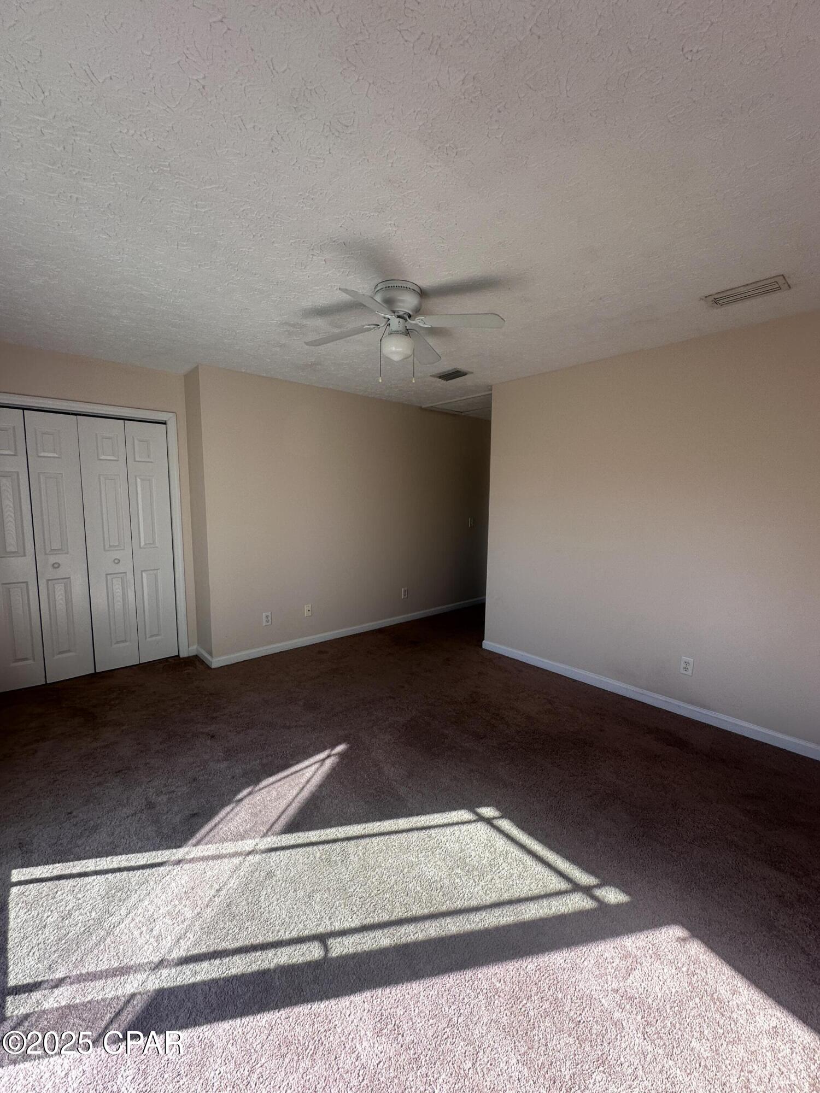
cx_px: 410
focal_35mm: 14
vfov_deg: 102.1
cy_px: 546
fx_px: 442
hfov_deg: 85.7
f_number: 2.2
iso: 40
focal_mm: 2.22
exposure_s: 1/191
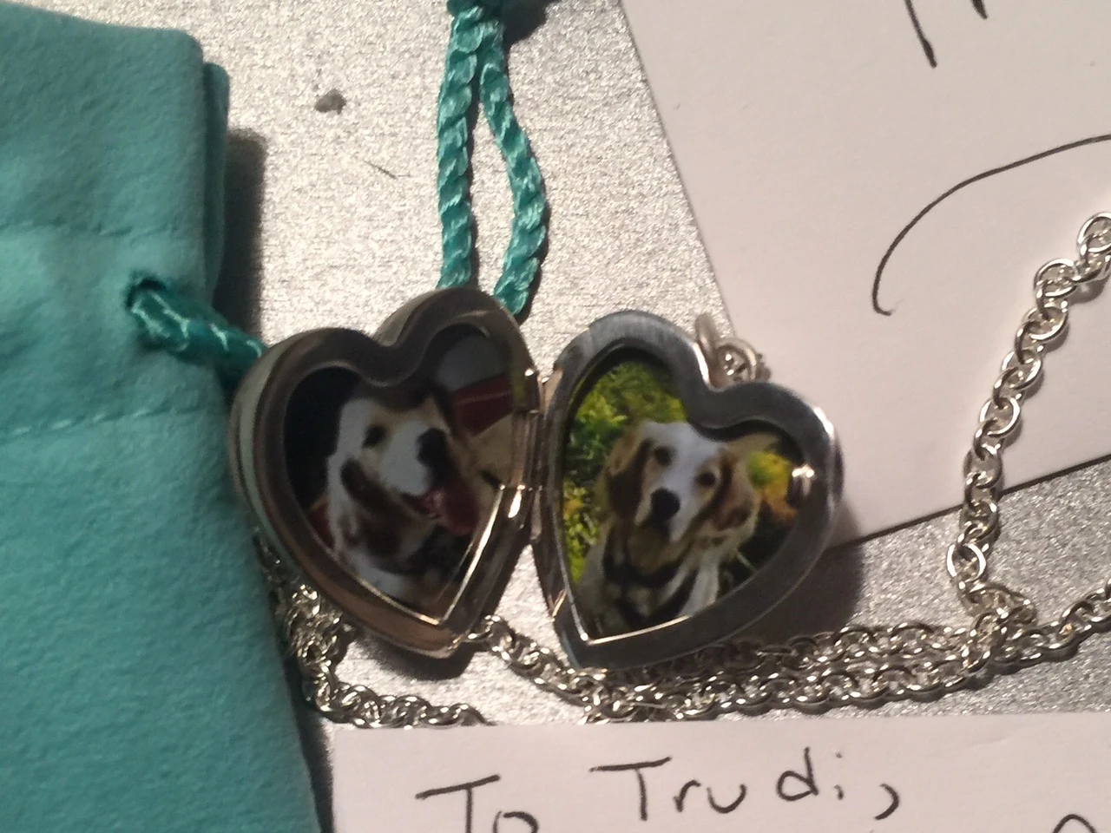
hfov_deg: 61.7
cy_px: 416
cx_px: 556
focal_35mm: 29
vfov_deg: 48.2
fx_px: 931
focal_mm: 4.15
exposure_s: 1/15
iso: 64
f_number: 2.2
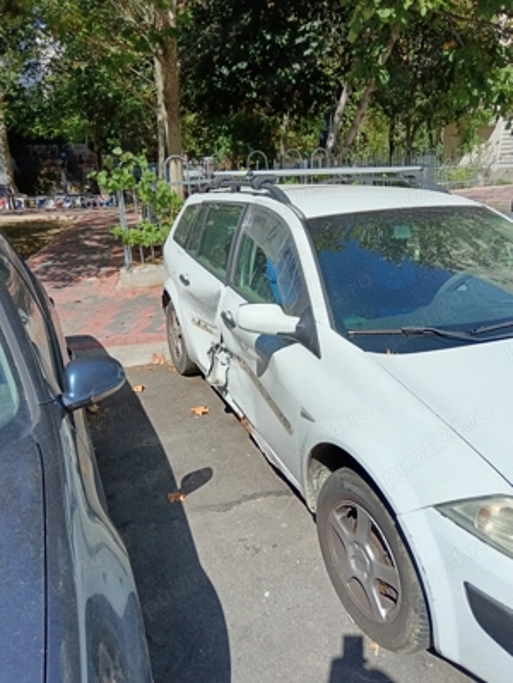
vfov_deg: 65.3
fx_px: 534
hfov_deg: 51.4
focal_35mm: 27
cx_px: 256
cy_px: 342
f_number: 1.9
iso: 100
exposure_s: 1/949
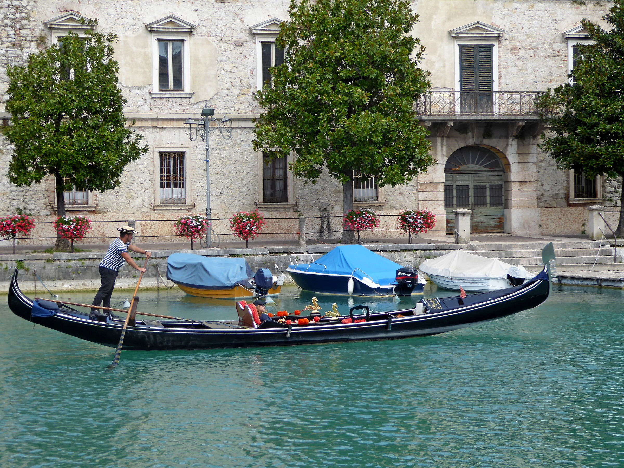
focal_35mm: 74
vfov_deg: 19.9
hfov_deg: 26.3
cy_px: 234
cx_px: 312
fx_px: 1334
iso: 80
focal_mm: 13.2
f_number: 4.6
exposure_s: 1/200
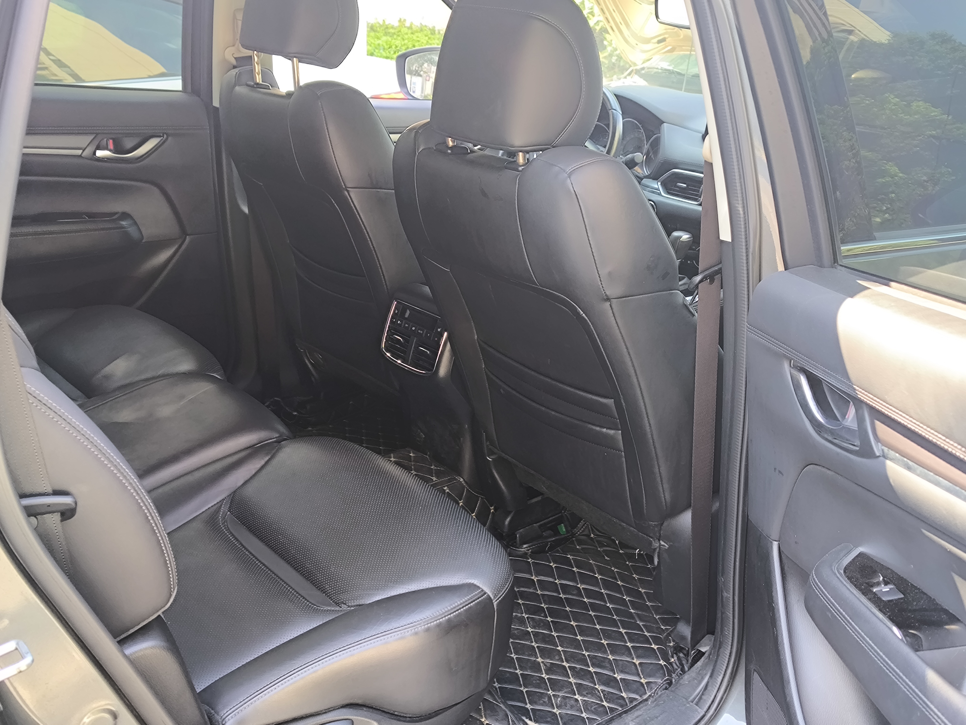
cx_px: 483
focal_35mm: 37
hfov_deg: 50.1
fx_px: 1033
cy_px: 362
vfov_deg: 38.7
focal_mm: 5.35
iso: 200
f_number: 1.7
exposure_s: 1/100
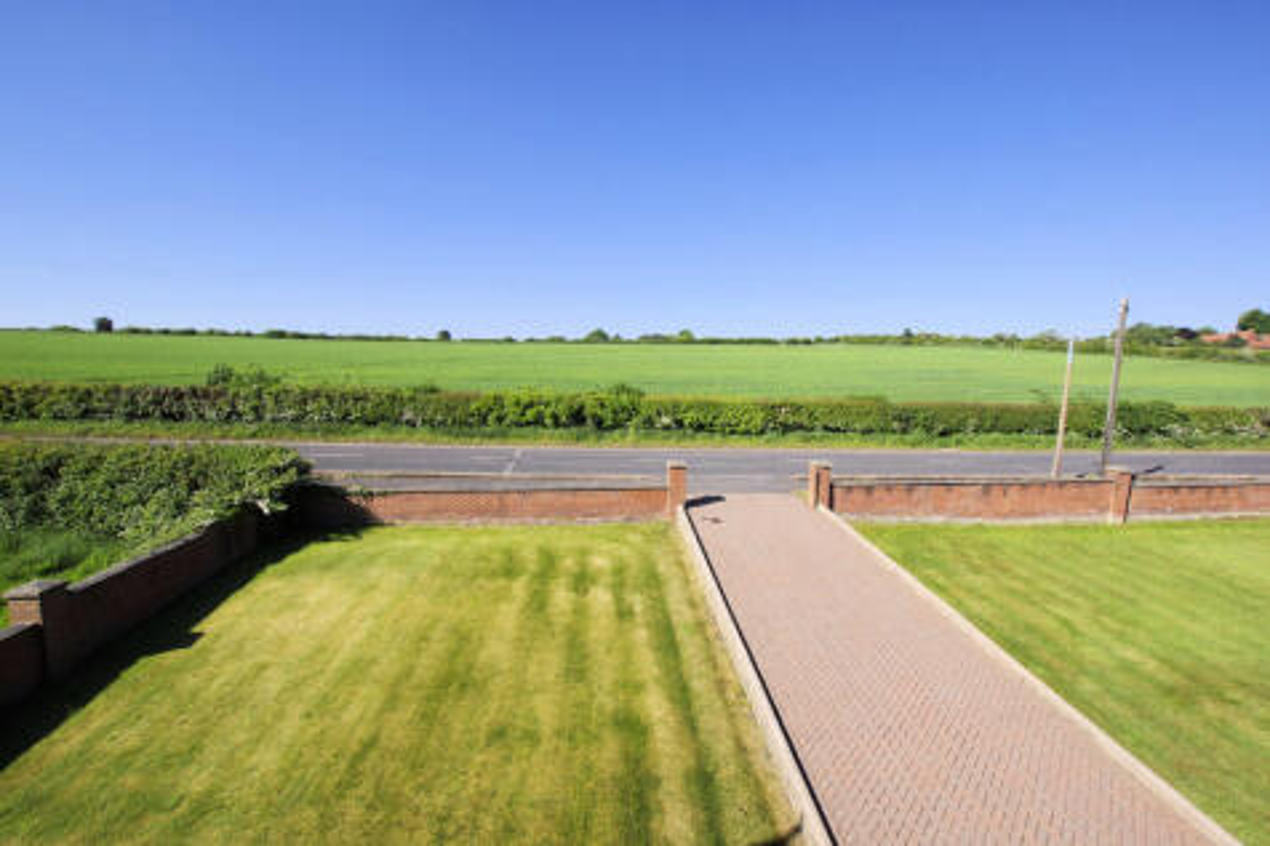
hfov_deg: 100.4
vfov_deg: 77.3
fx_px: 529
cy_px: 423
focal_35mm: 15
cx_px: 635
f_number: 13
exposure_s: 1/100
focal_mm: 10
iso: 200
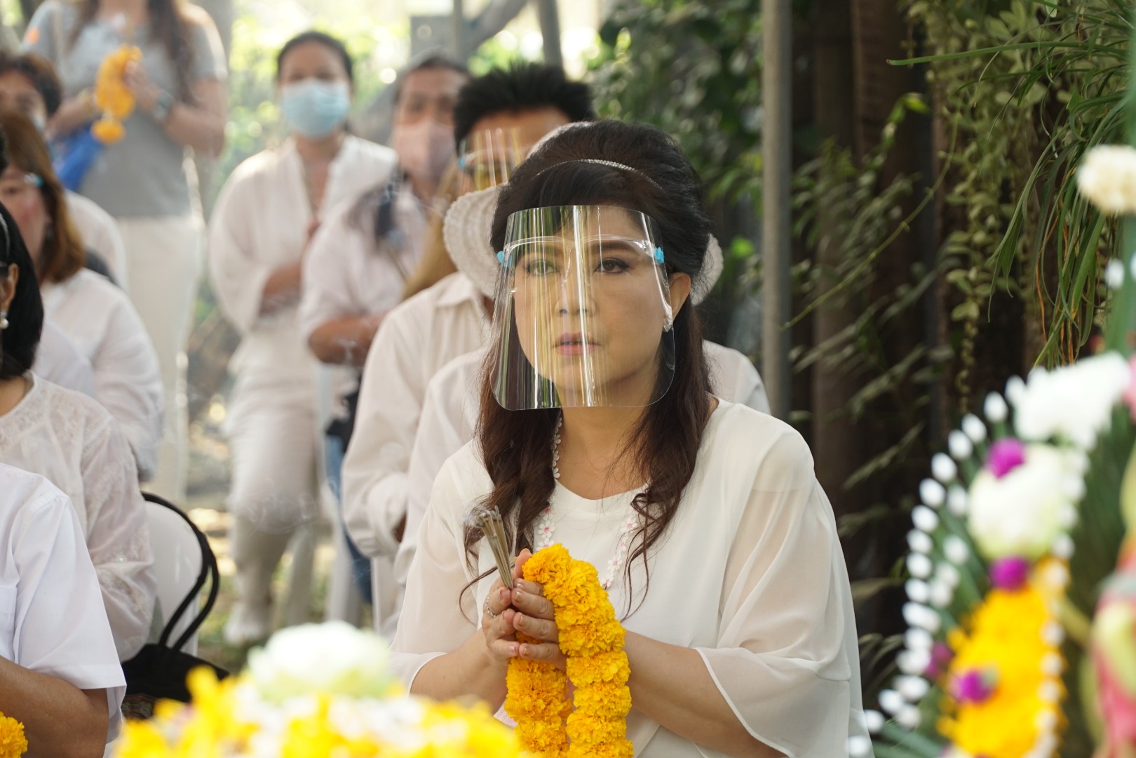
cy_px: 379
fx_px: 4496
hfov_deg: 14.4
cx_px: 568
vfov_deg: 9.6
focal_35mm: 142
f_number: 4
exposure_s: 1/160
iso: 400
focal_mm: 95
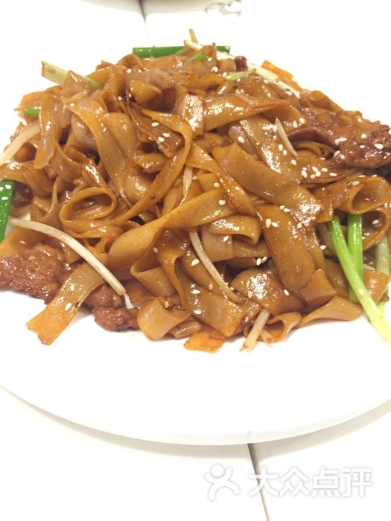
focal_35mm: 29
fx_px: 437
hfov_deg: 48.2
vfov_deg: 61.7
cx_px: 196
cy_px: 260
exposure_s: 1/17
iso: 320
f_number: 2.2
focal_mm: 4.15
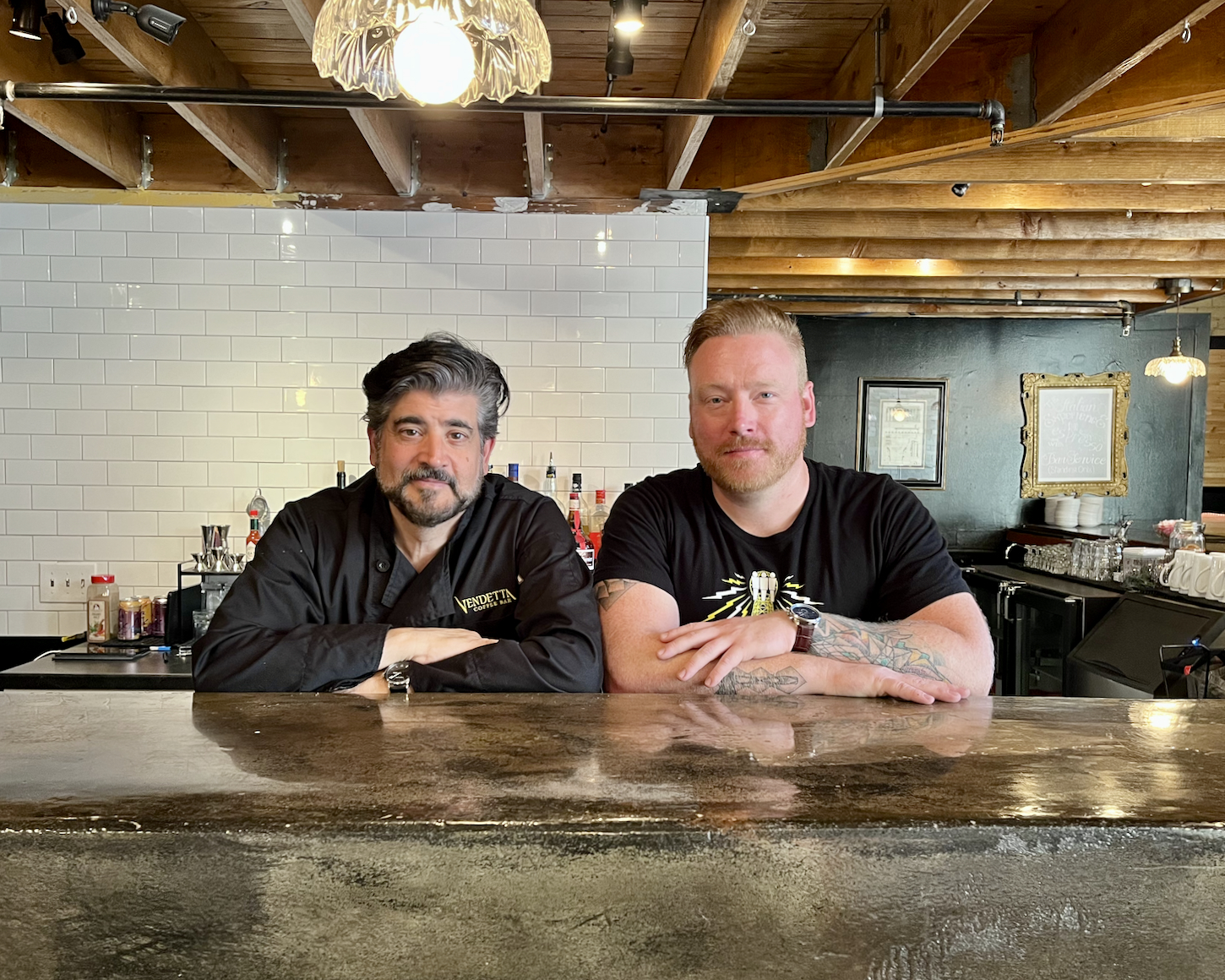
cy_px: 504
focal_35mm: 28
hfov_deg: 62.1
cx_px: 565
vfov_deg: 51.5
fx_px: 1015
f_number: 1.6
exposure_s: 1/60
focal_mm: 5.1
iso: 250
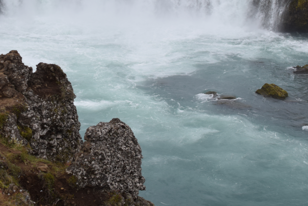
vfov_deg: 19.0
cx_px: 98
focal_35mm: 70
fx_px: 599
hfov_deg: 28.6
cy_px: 5
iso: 200
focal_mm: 22
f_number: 5
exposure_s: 1/200
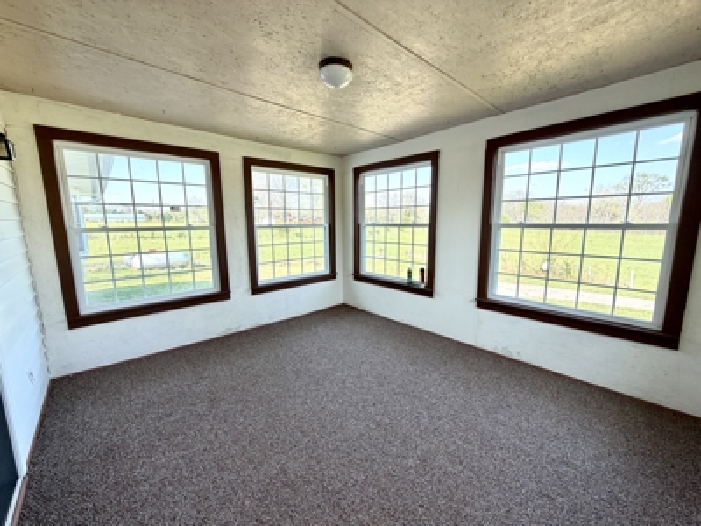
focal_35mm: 14
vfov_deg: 85.7
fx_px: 284
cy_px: 263
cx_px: 350
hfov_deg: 102.1
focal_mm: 2.22
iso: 100
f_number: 2.2
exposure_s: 1/121
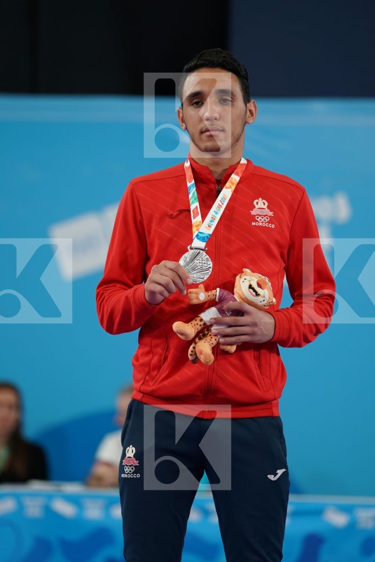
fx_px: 4687
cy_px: 281
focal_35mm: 300
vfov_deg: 6.9
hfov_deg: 4.6
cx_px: 188
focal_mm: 200
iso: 400
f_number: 2.8
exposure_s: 1/250
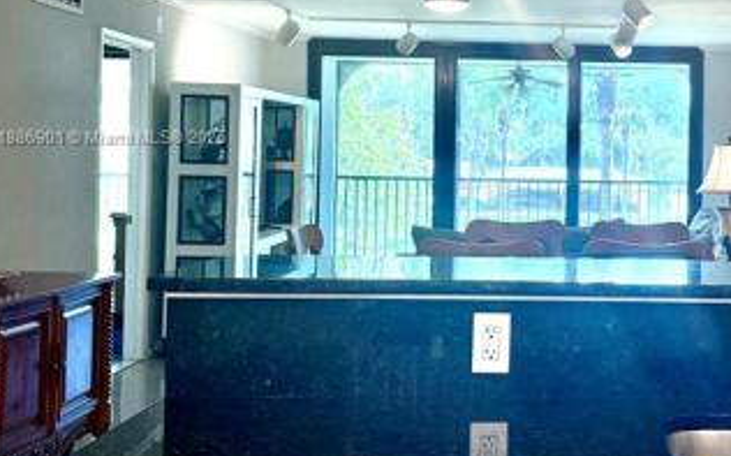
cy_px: 139
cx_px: 597
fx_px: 1155
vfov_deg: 22.2
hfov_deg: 34.0
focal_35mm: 58
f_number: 1.78
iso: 200
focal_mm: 6.76
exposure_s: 1/174
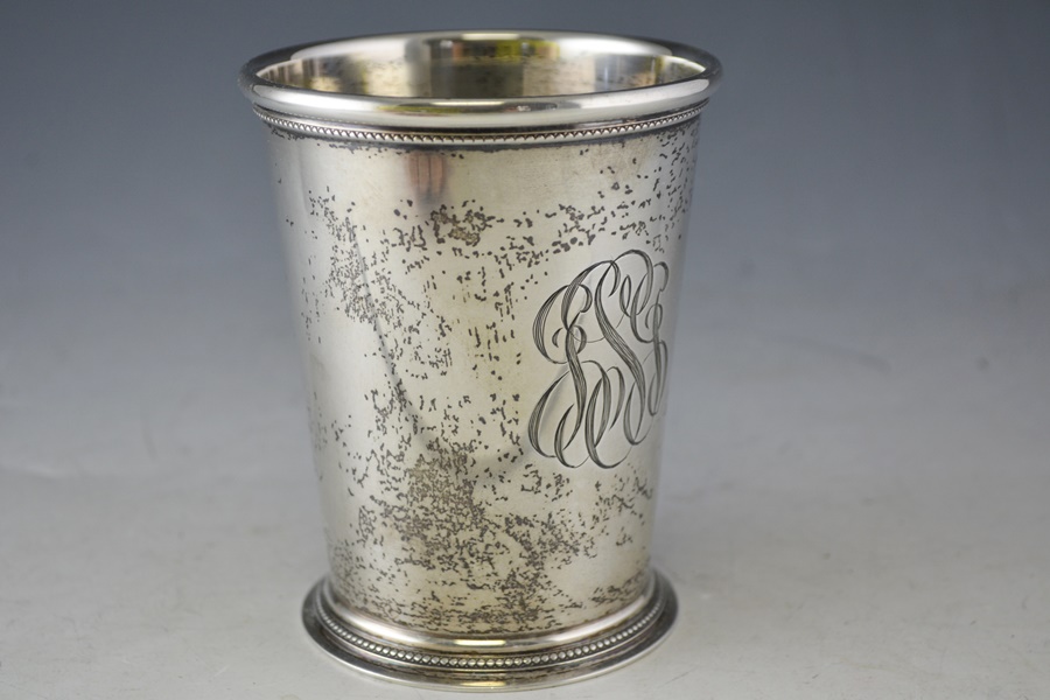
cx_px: 525
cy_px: 350
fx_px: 1837
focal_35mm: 63
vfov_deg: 21.6
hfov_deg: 31.9
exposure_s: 1/125
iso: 320
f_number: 5.6
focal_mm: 42
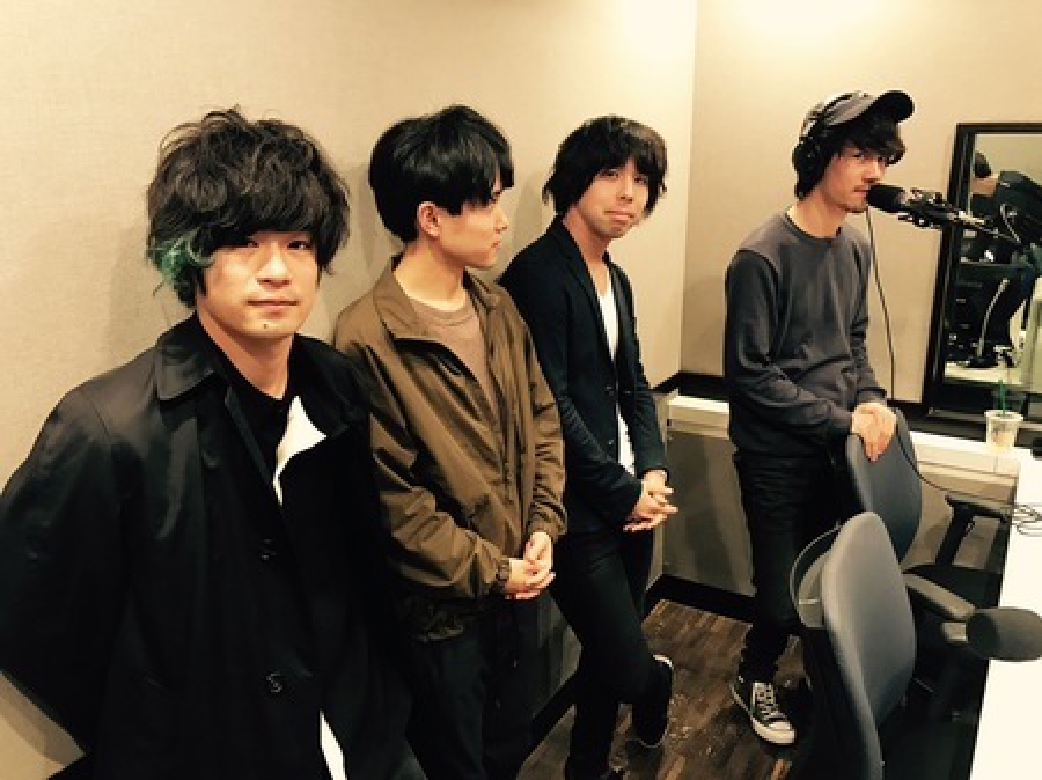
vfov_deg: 49.7
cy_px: 390
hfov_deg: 63.5
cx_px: 521
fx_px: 842
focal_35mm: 28
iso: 100
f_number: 1.8
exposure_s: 1/17
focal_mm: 3.99
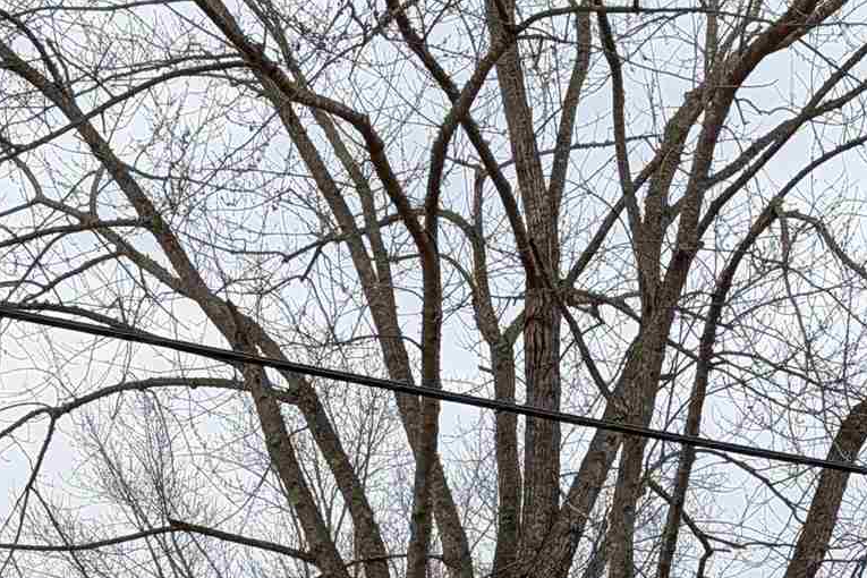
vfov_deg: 12.8
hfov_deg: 20.3
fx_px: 2408
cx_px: 618
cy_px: 923
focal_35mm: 100
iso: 19
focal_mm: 6.9
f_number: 1.68
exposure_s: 1/499
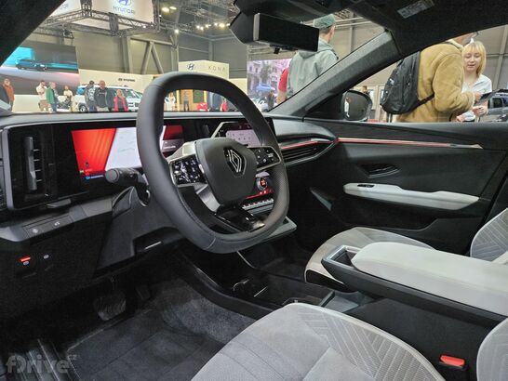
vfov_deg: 58.9
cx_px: 254
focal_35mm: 23
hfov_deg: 73.9
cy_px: 190
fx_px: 338
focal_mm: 5.4
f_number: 1.8
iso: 80
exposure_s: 1/43
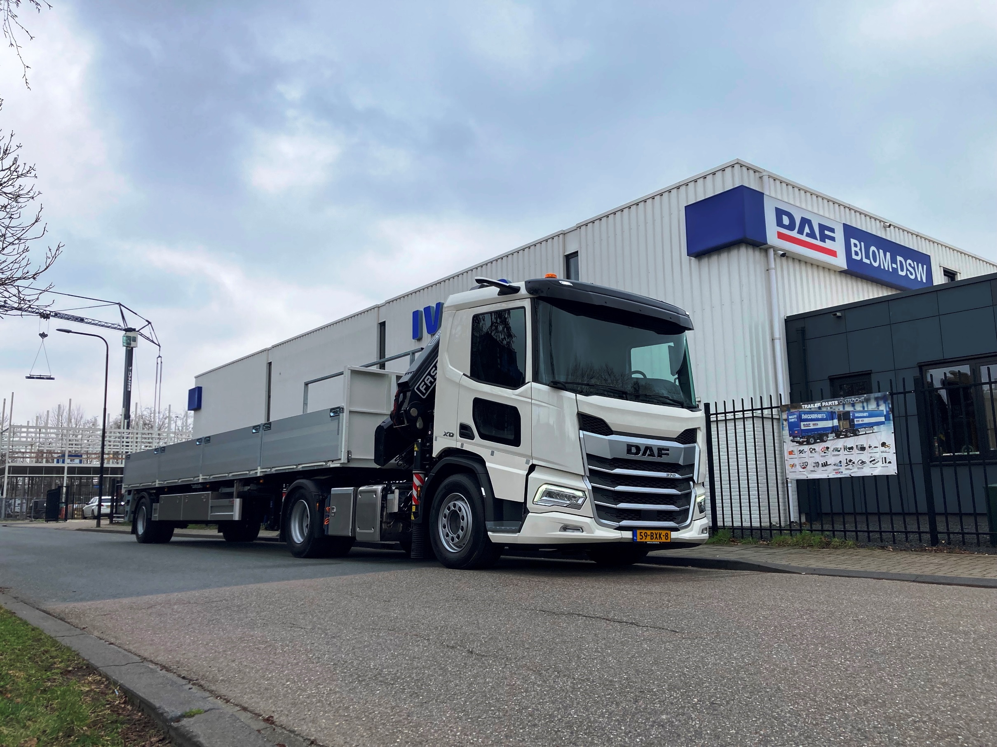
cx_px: 498
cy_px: 374
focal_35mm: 28
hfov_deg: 63.4
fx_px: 806
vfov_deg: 49.7
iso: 20
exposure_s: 1/857
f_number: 1.8
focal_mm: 3.99
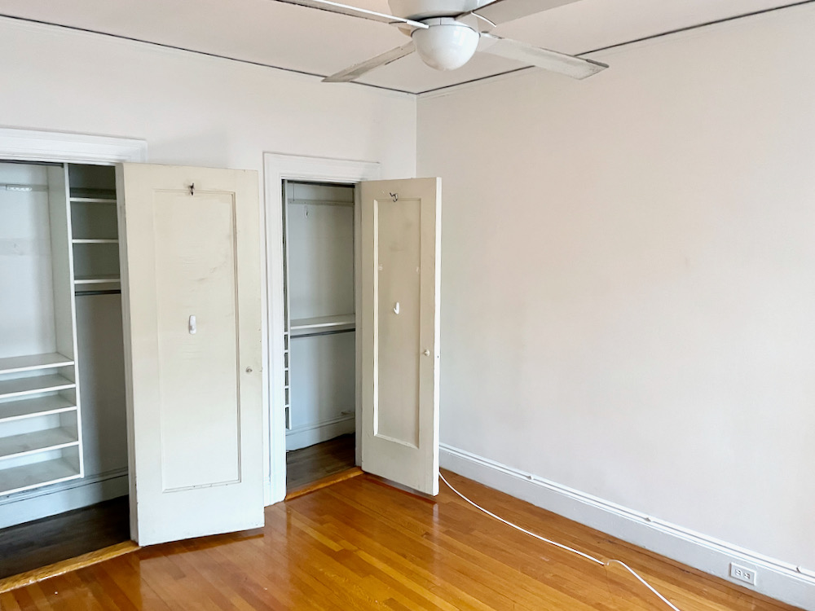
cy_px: 306
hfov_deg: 67.3
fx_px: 612
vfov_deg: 53.1
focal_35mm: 26
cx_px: 408
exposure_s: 1/60
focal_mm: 4.2
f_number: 1.6
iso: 320
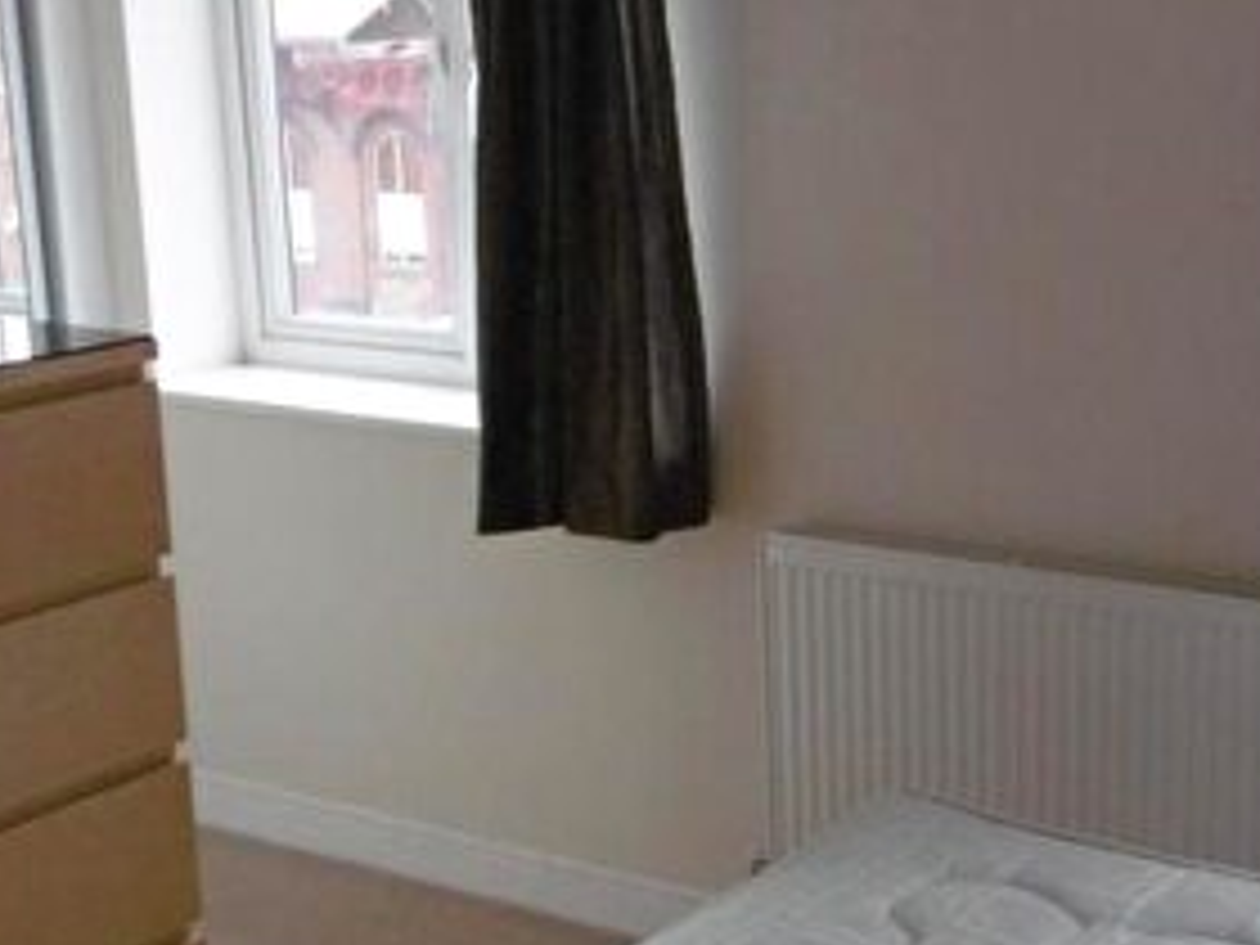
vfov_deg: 24.4
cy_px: 524
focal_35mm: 60
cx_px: 958
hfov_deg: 31.6
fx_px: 2184
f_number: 3.1
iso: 250
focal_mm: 4.3
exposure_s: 1/100
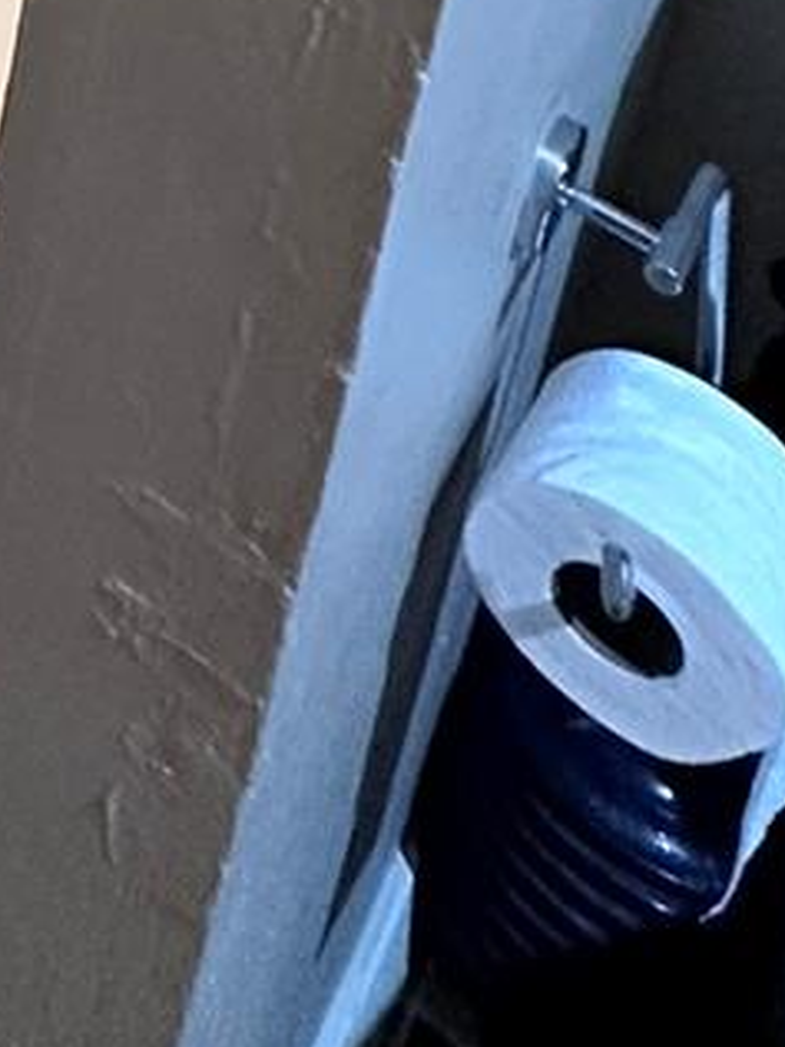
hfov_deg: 15.4
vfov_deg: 18.9
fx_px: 2056
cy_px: -1004
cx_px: -947
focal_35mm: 68
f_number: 2.2
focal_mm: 2.22
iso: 250
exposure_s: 1/60
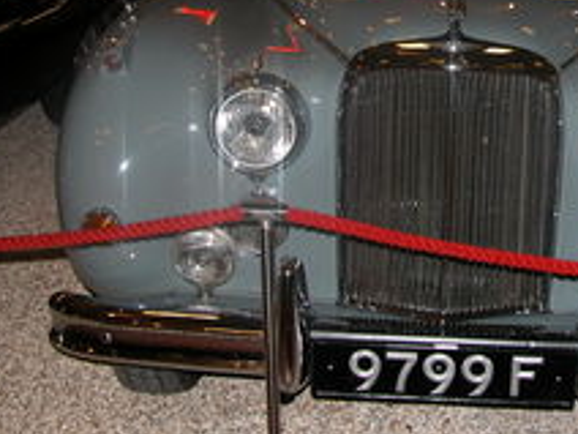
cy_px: 85
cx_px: 423
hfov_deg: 29.0
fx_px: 1102
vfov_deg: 22.0
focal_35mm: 66
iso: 100
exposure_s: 1/60
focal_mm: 8.9
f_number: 2.8
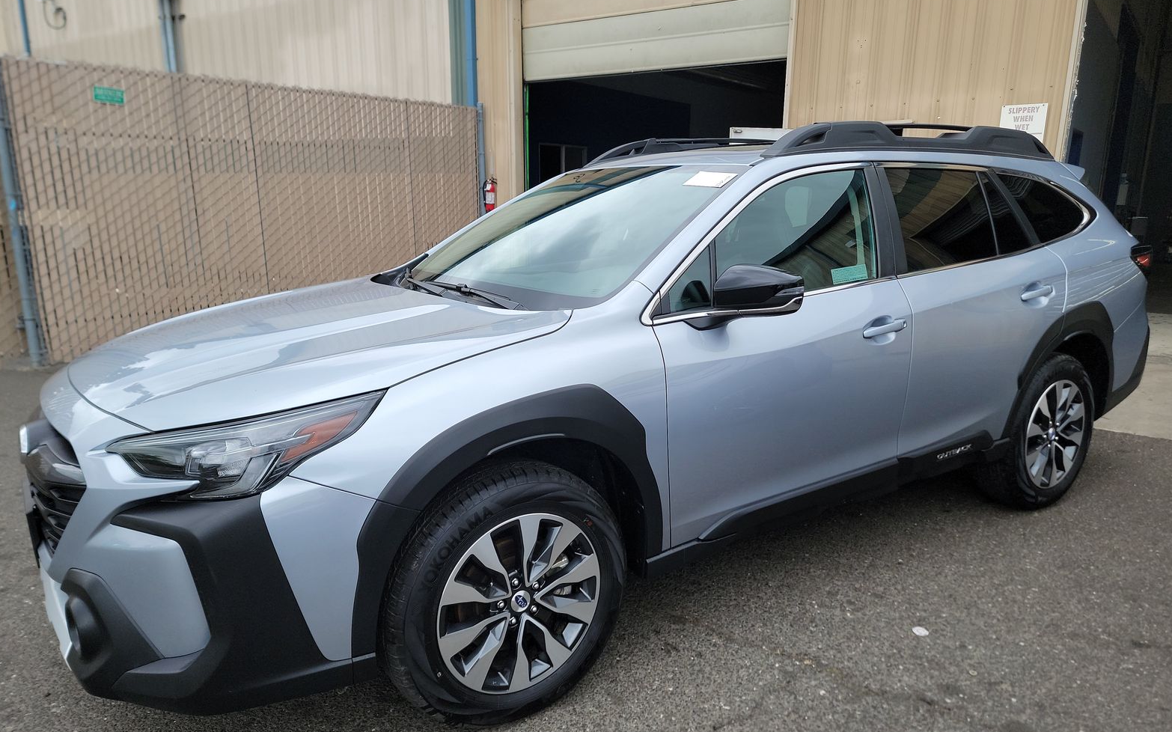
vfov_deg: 47.5
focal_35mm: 26
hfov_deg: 70.4
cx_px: 593
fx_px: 830
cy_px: 390
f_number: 1.8
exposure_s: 1/300
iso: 50
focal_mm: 6.7
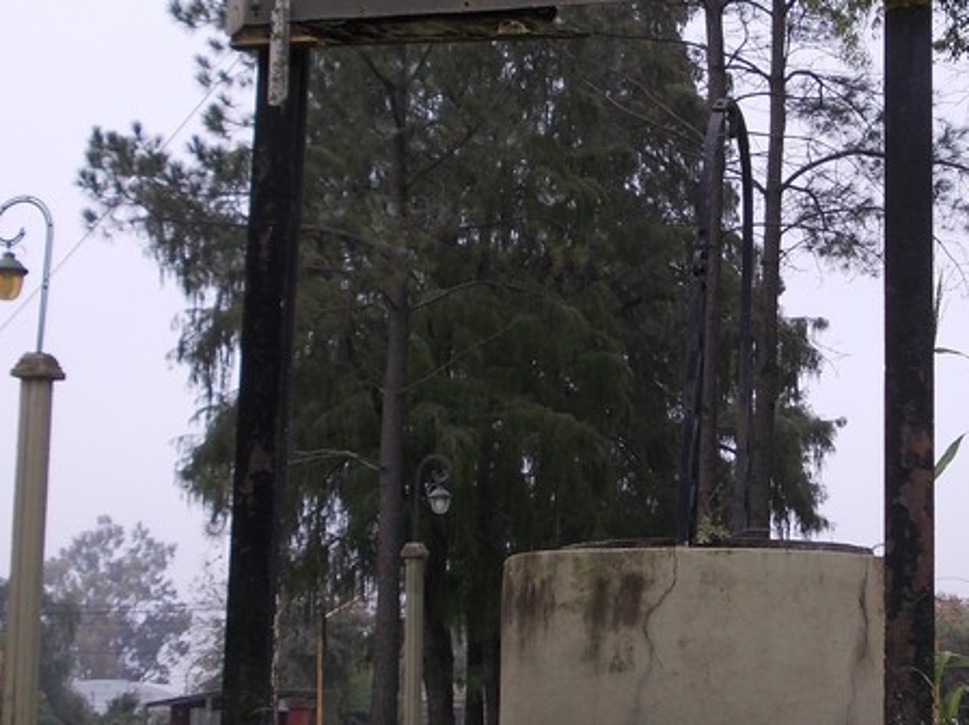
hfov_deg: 22.3
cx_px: 714
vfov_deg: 16.9
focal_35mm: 87
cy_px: 242
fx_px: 2433
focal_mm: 7.2
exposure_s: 1/320
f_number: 3.6
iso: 80
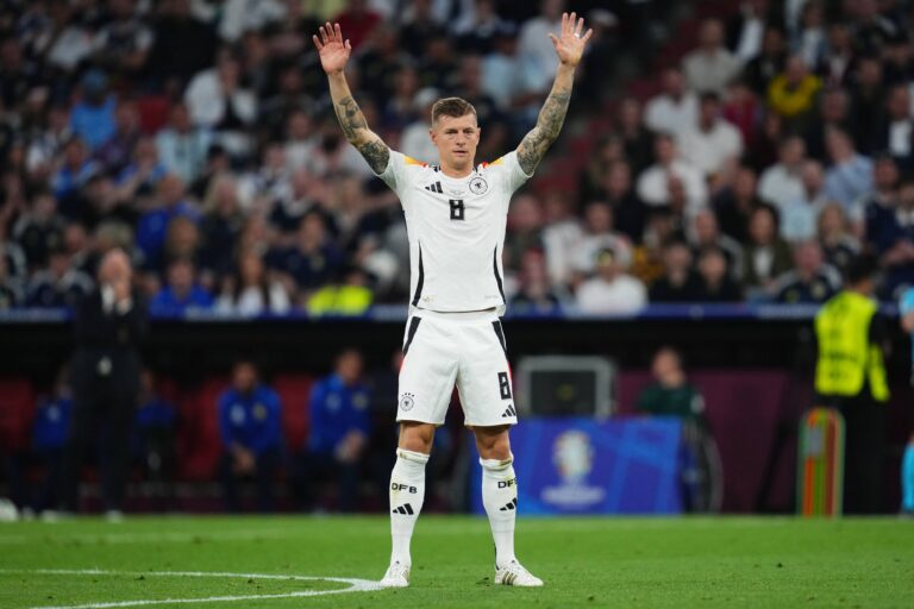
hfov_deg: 5.2
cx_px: 457
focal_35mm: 400
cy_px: 304
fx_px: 10155
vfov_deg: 3.4
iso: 2500
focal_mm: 400
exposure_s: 1/2000
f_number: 2.8
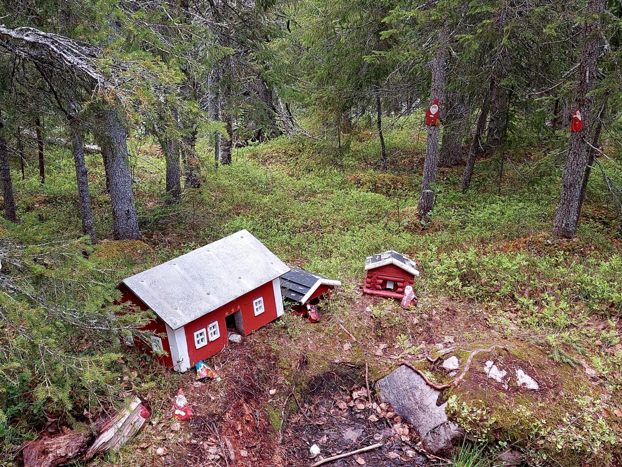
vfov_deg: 36.8
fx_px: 701
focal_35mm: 39
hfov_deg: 47.7
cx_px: 272
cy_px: 233
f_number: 1.8
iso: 40
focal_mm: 5.23
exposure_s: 1/114
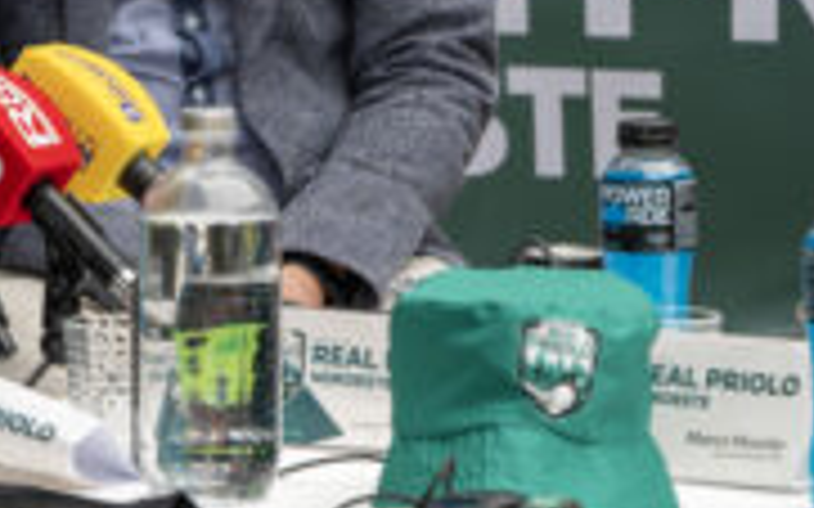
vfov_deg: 2.9
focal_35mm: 446
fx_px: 9891
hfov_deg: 4.7
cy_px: -200
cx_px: -256
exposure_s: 1/200
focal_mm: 155
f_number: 6.3
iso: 400
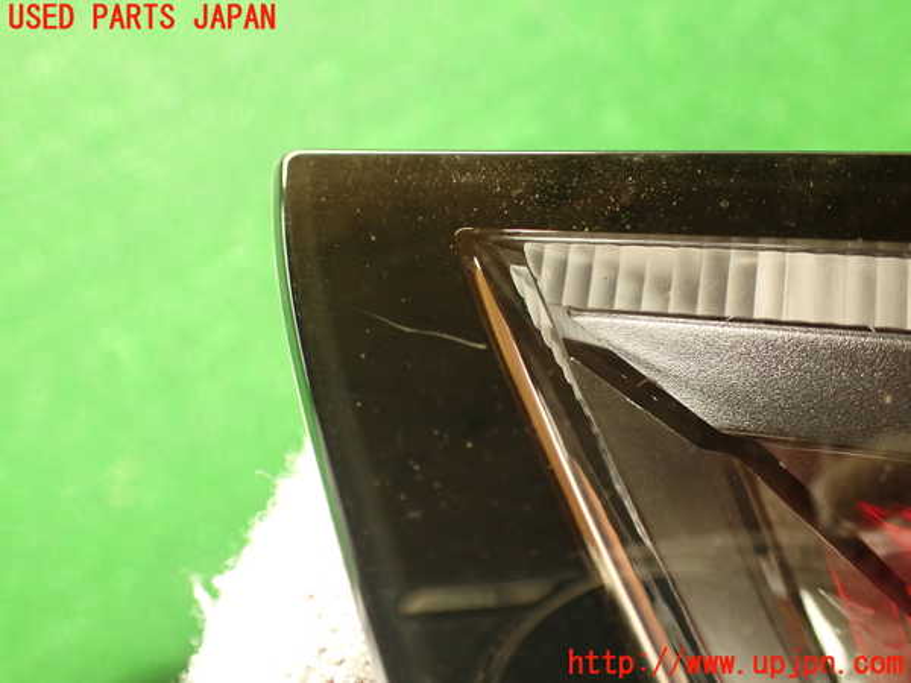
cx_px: 456
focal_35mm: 32
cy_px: 342
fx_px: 842
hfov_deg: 56.8
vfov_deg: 44.2
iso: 250
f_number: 2.4
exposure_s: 1/30
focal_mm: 5.79
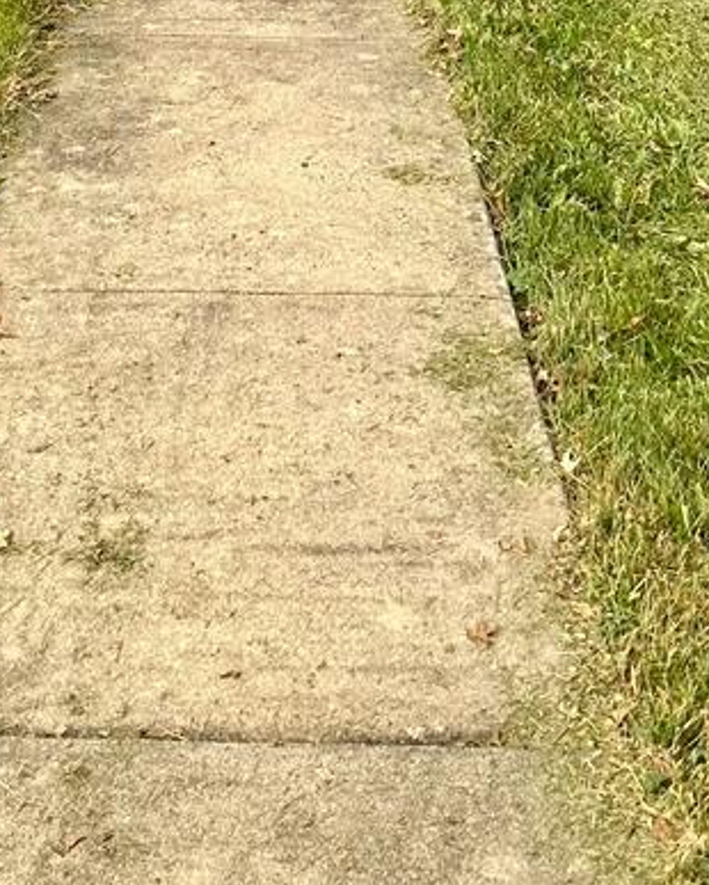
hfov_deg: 16.4
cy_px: -409
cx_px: 153
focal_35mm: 93
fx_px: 2437
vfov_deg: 18.4
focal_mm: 6.86
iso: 80
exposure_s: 1/384
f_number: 1.78
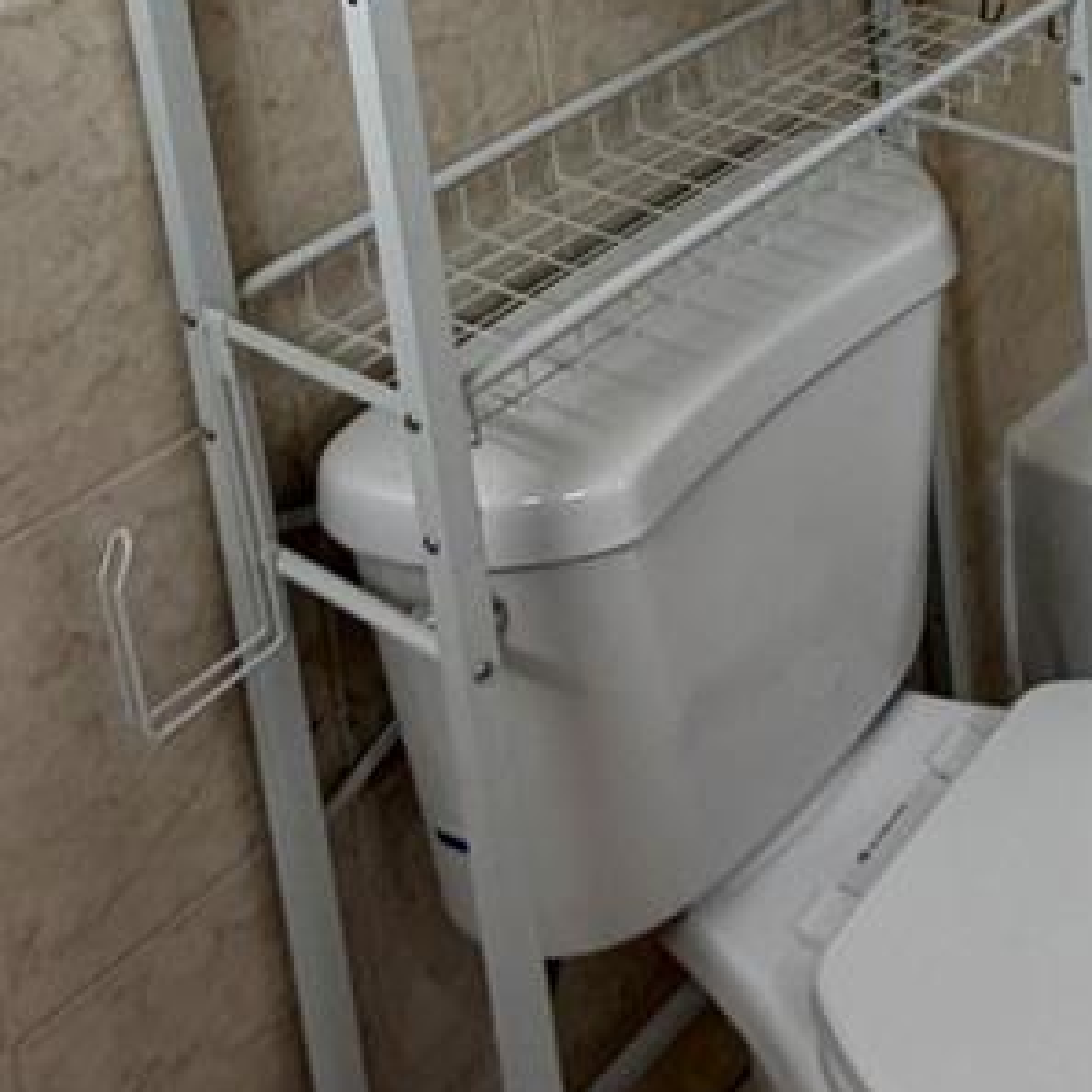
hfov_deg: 28.8
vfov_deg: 26.3
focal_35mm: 50
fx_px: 1785
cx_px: 1360
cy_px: -485
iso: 200
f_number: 2.2
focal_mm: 2.22
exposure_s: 1/120
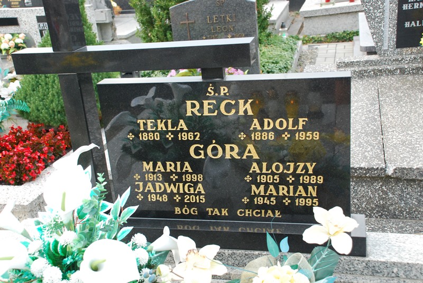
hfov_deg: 42.3
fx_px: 547
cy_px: 142
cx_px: 212
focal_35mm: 46
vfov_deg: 29.0
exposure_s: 1/60
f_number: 6.3
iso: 800
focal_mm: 31
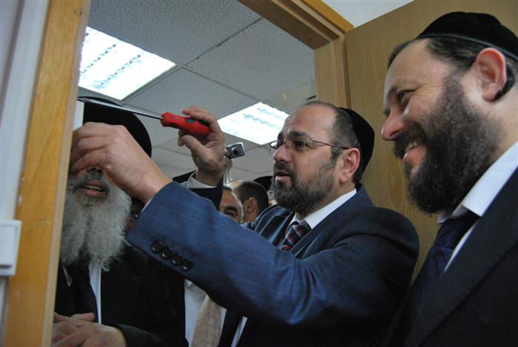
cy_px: 174
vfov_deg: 48.1
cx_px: 259
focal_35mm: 27
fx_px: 389
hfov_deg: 67.3
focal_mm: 18
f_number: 4
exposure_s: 1/30
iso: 800
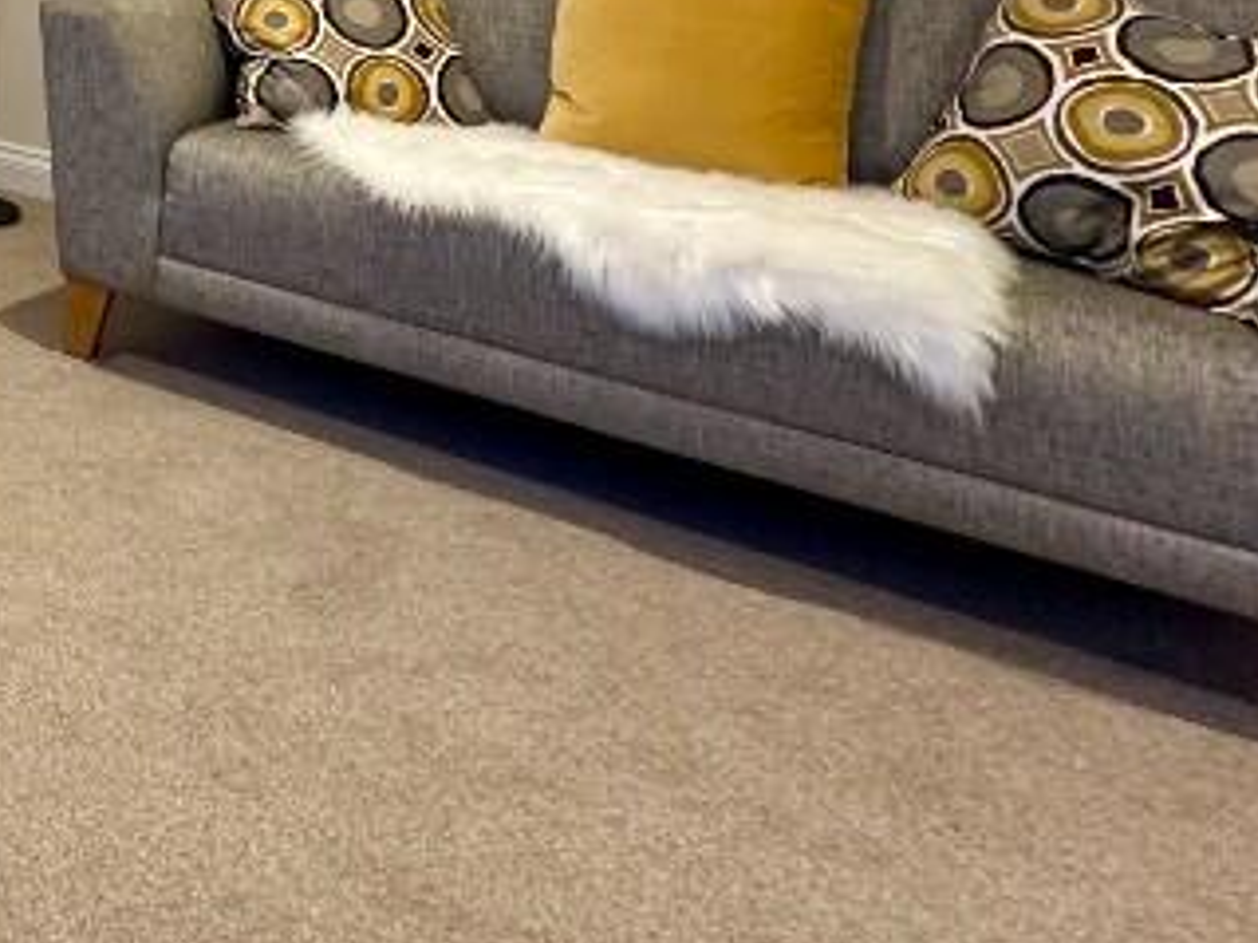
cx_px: -371
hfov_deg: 32.1
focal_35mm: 45
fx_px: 1635
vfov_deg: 27.6
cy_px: -237
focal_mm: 2.22
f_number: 2.2
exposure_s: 1/50
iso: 250
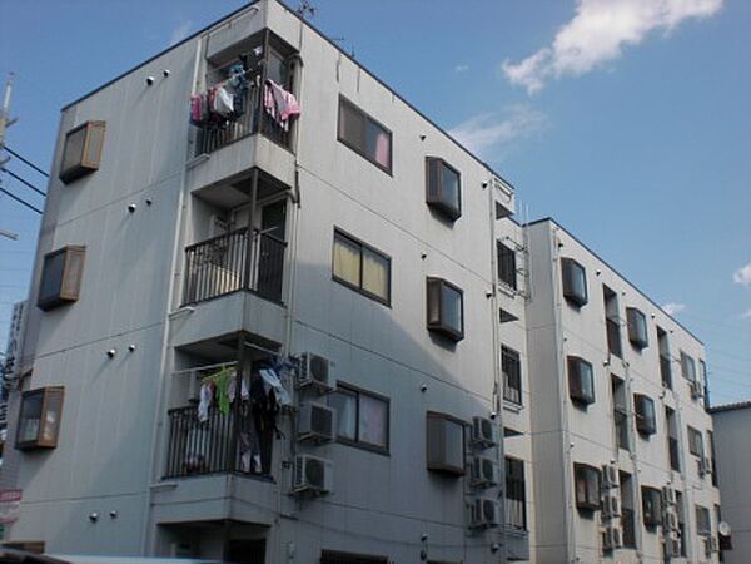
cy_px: 282
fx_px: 824
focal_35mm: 38
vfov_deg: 37.7
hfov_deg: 49.0
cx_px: 376
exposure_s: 1/320
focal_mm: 6.3
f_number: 5.6
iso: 64
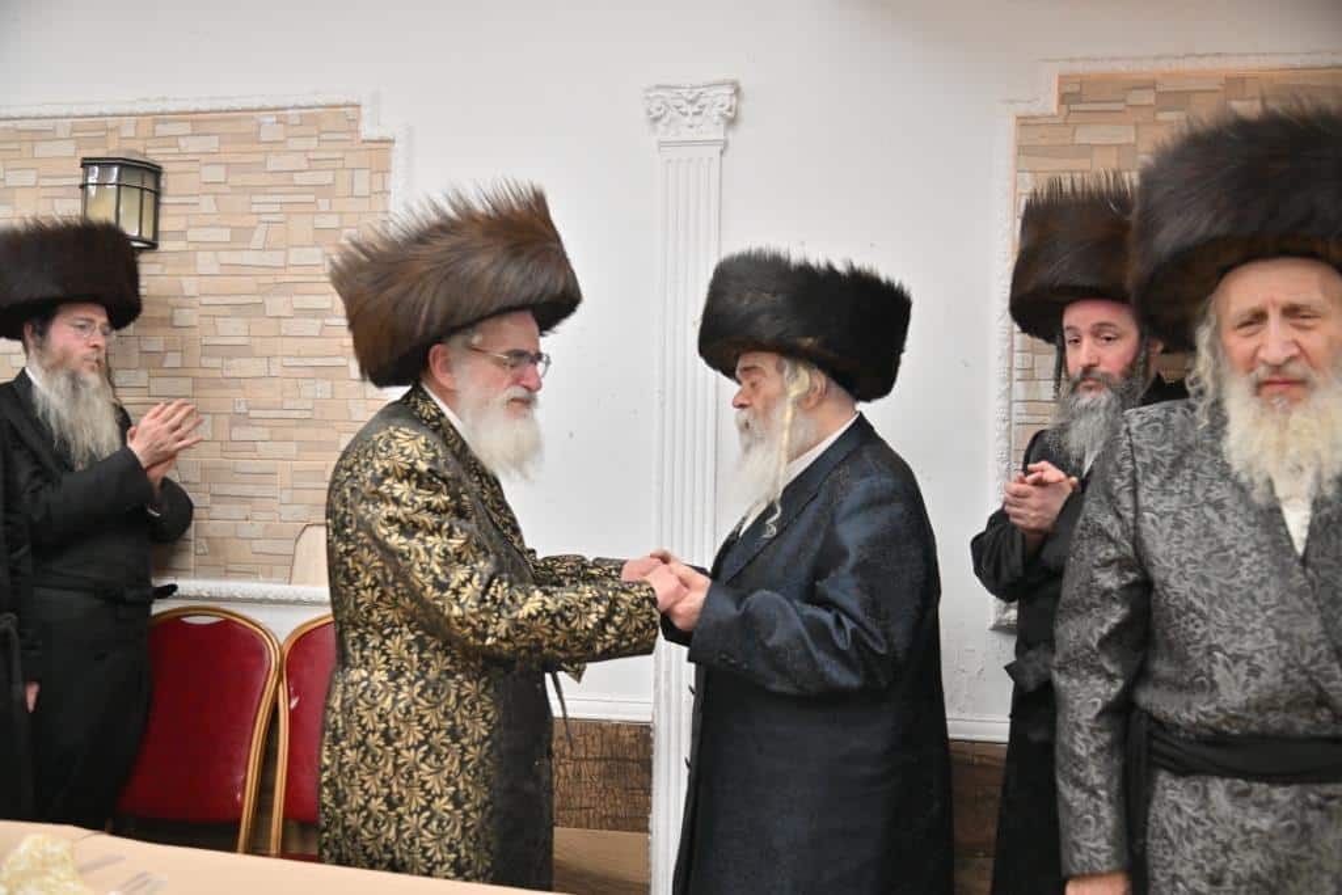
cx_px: 671
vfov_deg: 35.1
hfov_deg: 50.7
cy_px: 448
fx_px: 1417
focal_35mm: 38
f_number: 4
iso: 1600
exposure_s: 1/200
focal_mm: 38
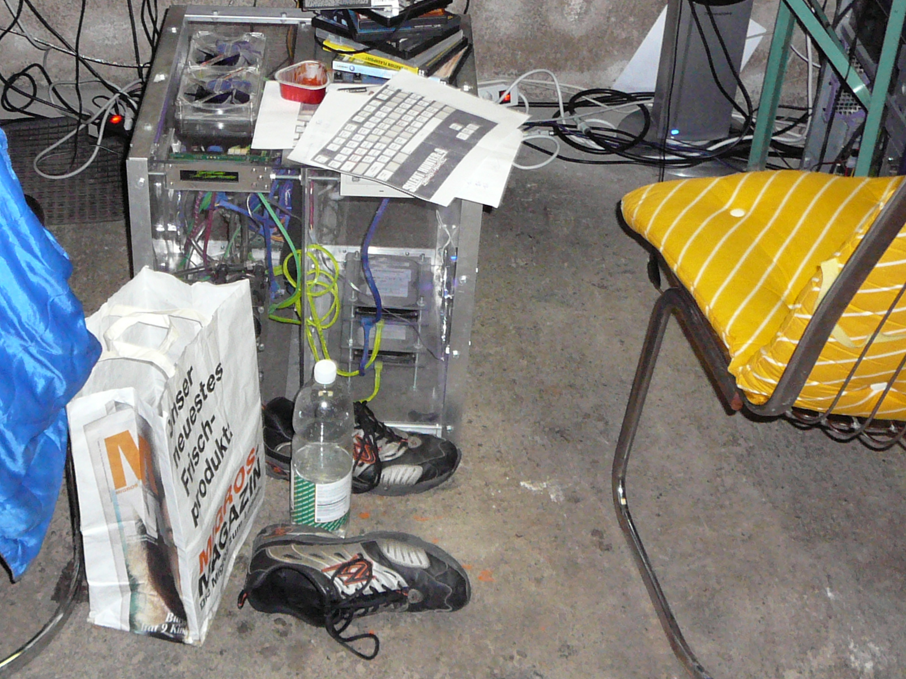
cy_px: 326
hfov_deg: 34.0
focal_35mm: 56
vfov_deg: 26.1
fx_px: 1466
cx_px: 300
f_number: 2.8
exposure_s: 1/30
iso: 250
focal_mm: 5.2
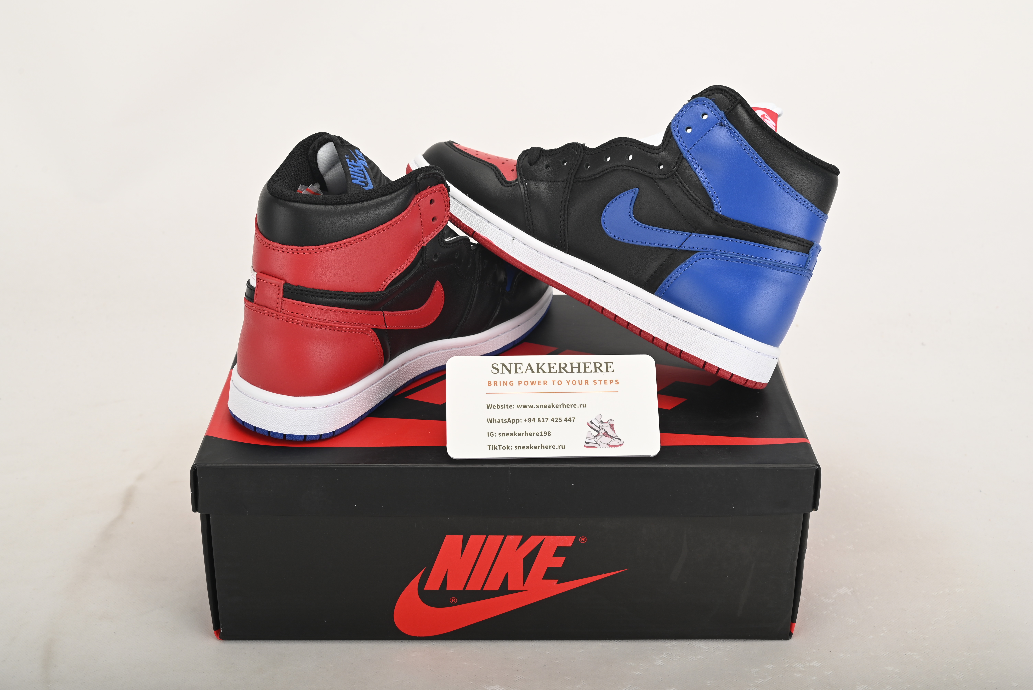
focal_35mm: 47
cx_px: 516
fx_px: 1349
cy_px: 345
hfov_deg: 41.9
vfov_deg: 28.7
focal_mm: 47
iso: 100
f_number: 11
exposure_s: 1/200
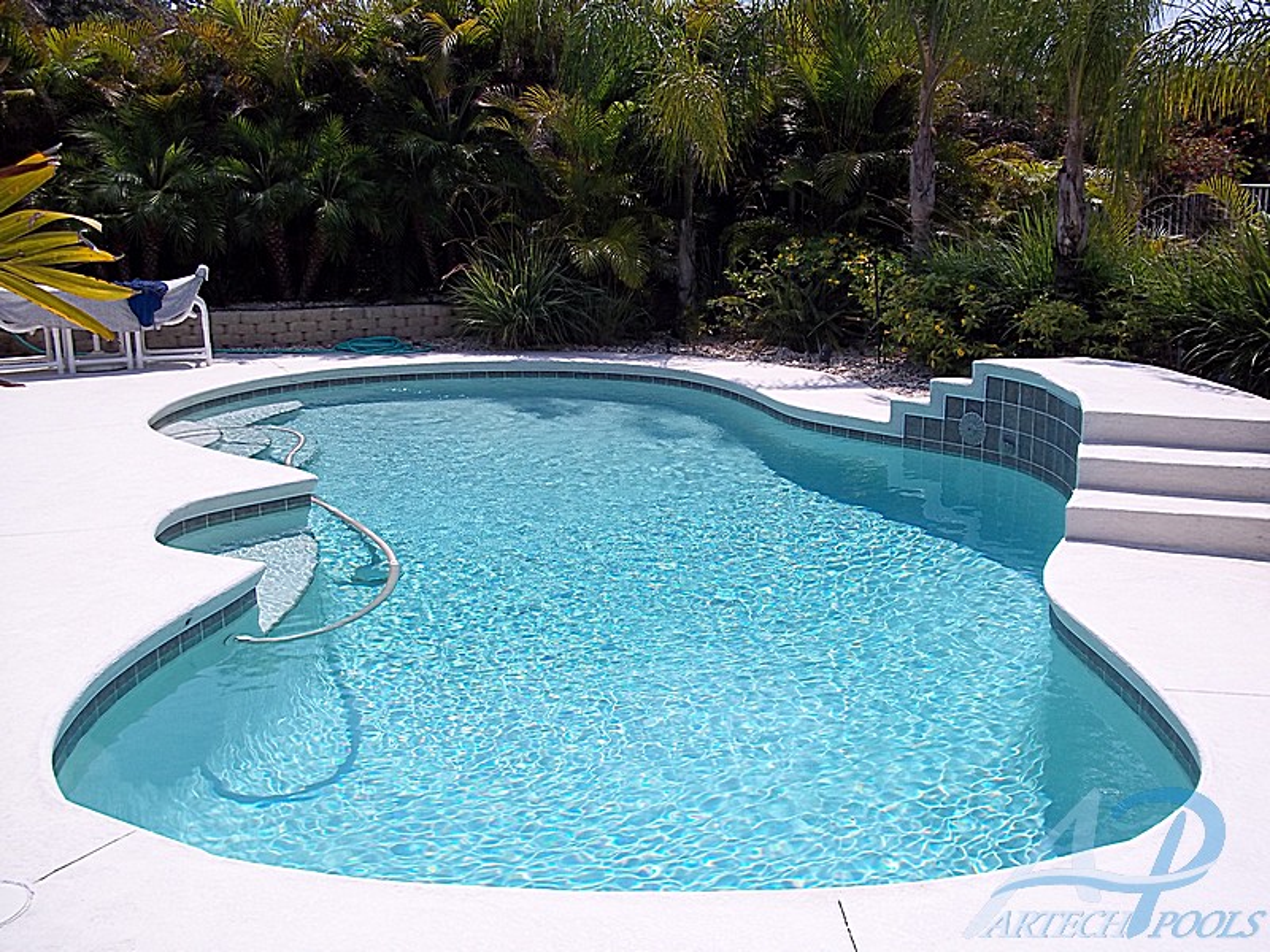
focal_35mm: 36
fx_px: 1321
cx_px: 635
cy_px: 476
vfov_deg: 39.7
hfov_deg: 51.4
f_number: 8
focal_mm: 6.5
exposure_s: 1/320
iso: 80
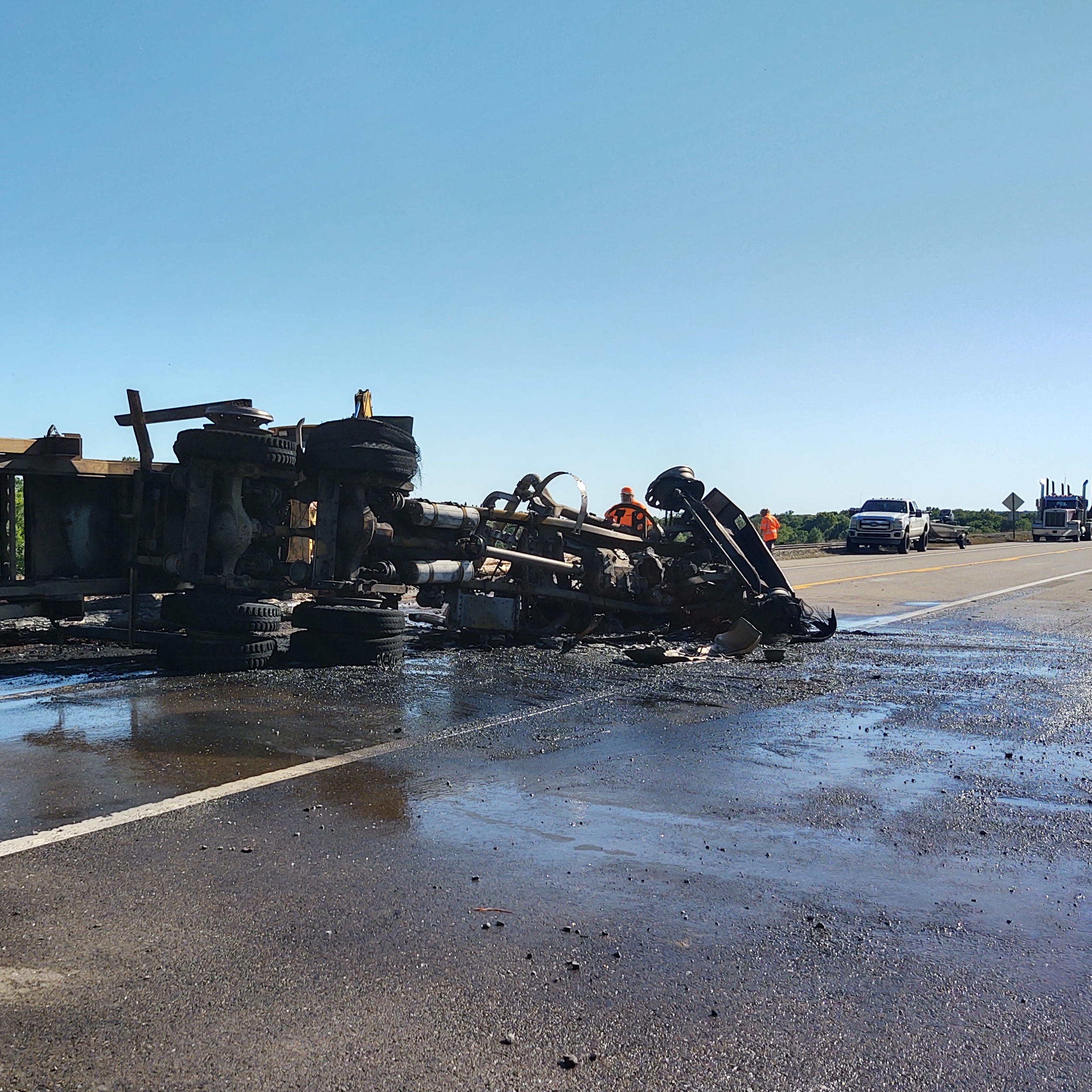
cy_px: 617
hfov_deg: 42.6
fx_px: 1356
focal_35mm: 38
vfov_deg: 43.8
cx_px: 286
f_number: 1.7
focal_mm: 4.75
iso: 100
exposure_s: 1/5564
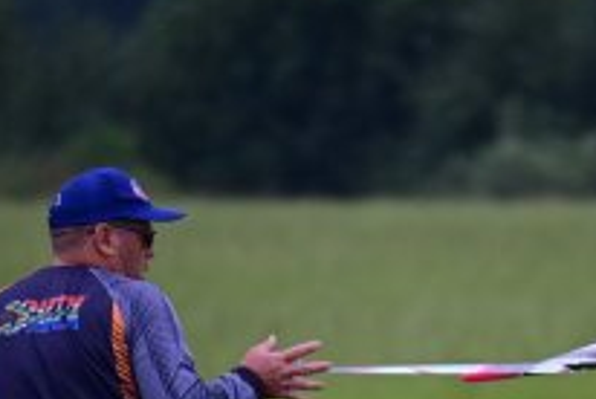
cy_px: 439
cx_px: 456
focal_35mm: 963
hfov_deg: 2.1
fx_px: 15966
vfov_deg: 1.4
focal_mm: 400
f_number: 6.3
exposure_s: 1/1250
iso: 1600
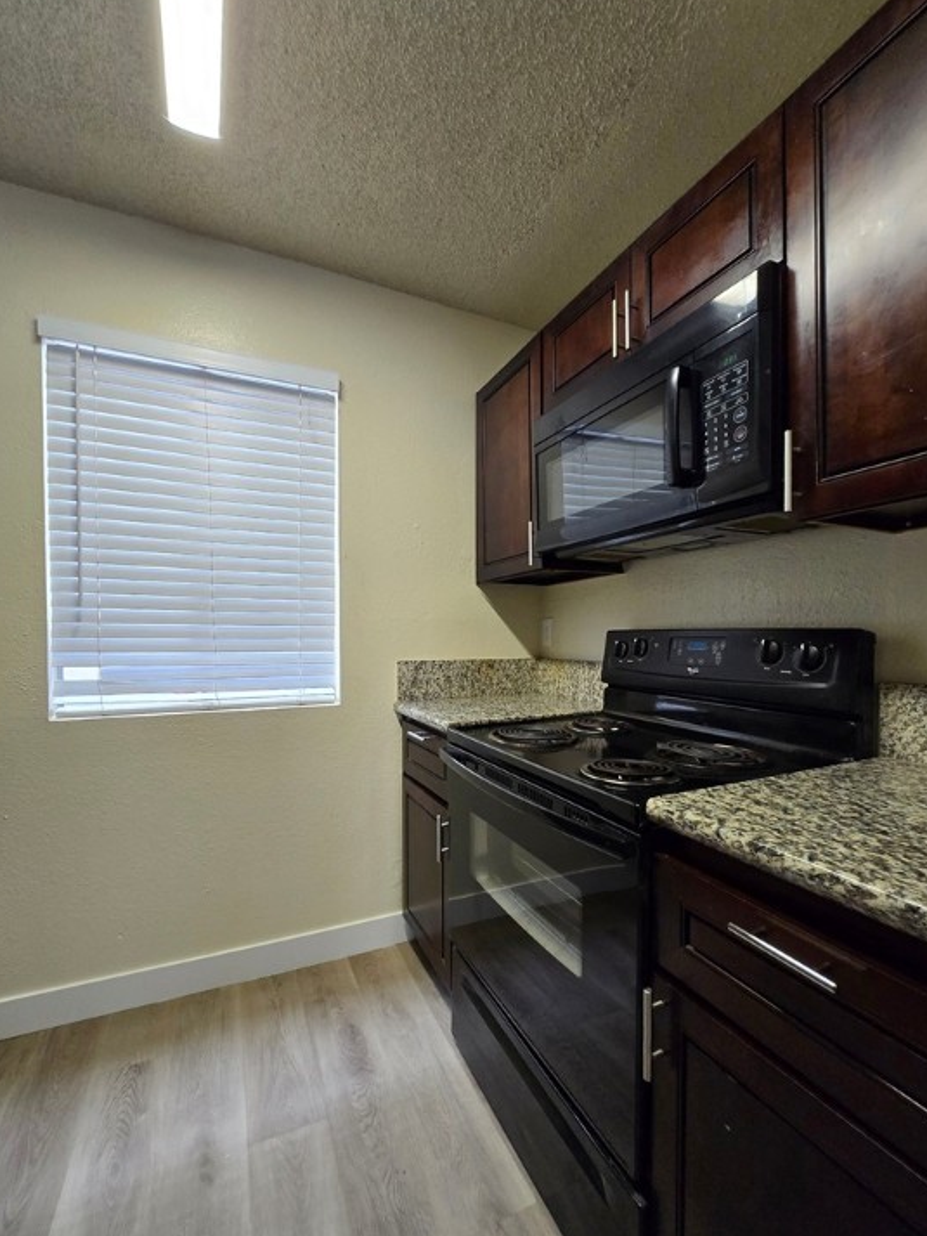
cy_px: 641
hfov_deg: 85.7
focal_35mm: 14
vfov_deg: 102.0
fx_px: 500
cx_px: 463
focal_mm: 1.7
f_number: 2.2
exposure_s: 1/60
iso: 160
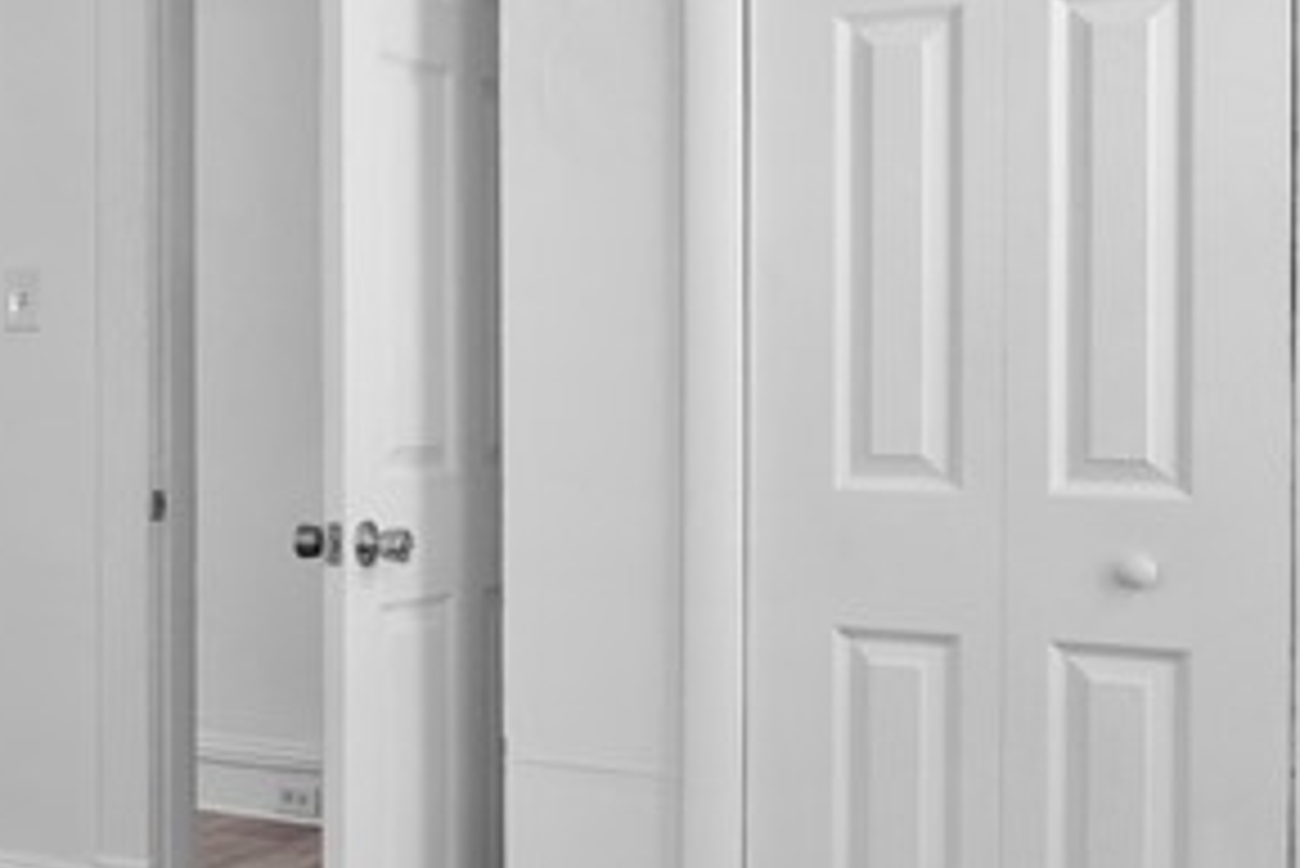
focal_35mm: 60
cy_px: 391
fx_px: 2168
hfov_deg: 28.6
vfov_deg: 22.6
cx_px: -290
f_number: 8
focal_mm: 16
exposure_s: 1/5
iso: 800
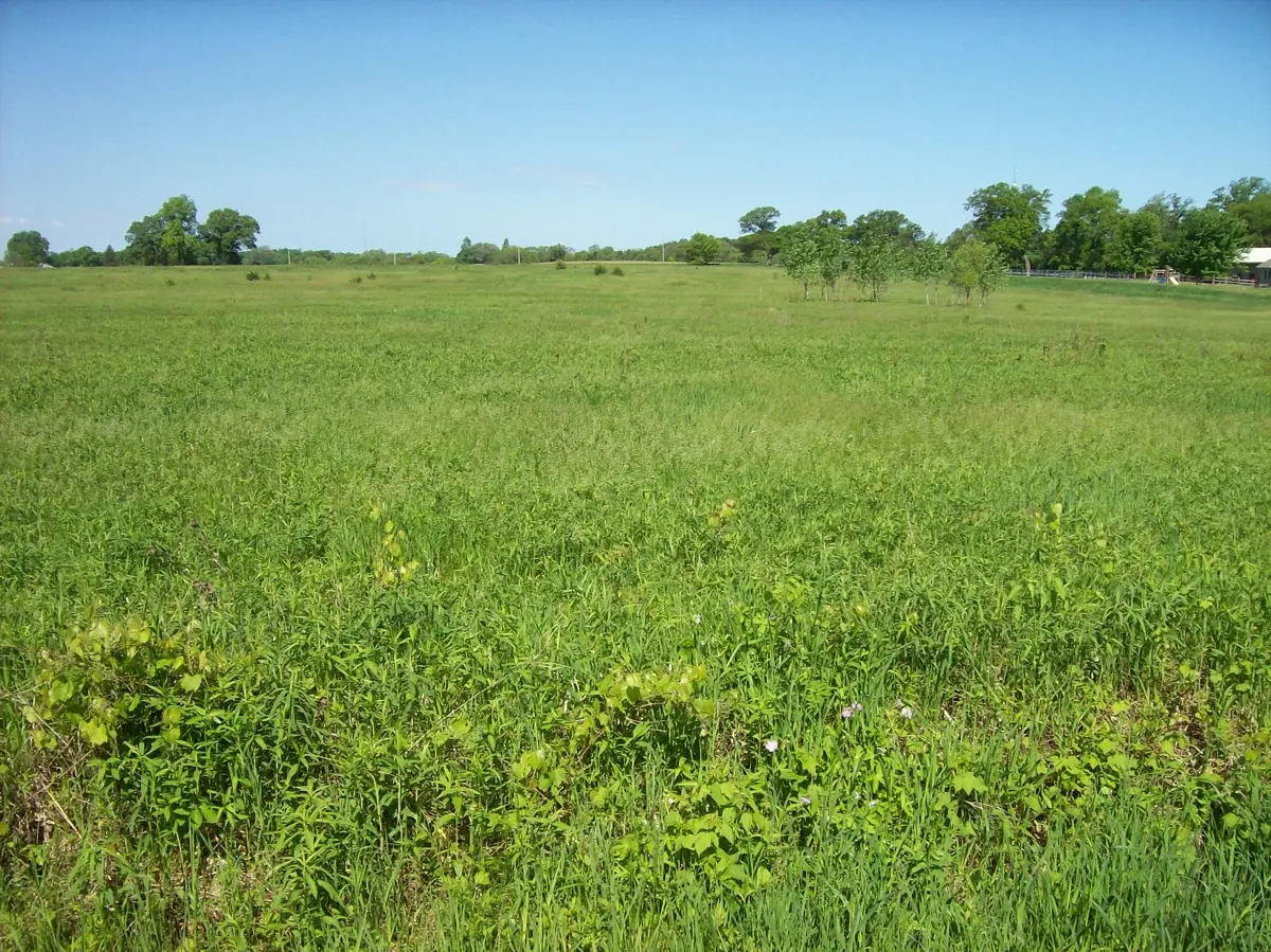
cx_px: 636
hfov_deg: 51.4
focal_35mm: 36
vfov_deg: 39.6
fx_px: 1321
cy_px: 476
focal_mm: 6
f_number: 4.8
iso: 80
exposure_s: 1/649
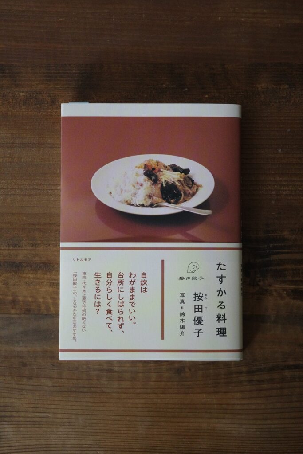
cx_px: 152
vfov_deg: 39.6
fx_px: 631
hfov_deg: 27.0
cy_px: 227
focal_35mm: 50
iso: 1600
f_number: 4
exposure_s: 1/60
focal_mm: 26
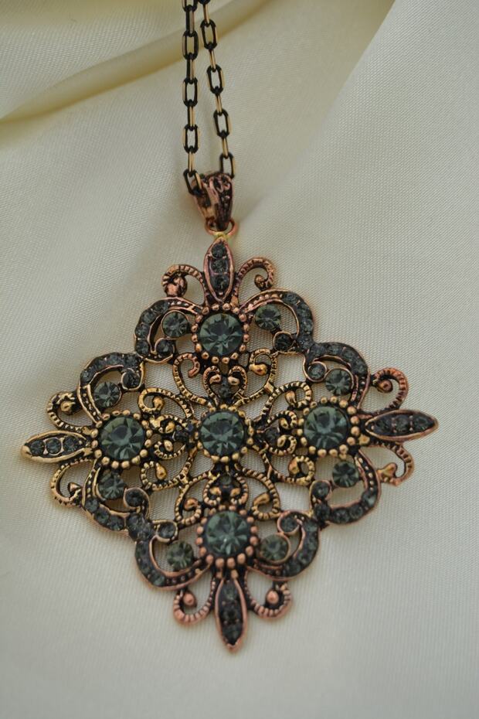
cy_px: 360
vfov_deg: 24.6
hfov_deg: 16.6
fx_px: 1646
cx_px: 240
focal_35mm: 82
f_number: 7.1
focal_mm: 55
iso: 200
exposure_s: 1/200
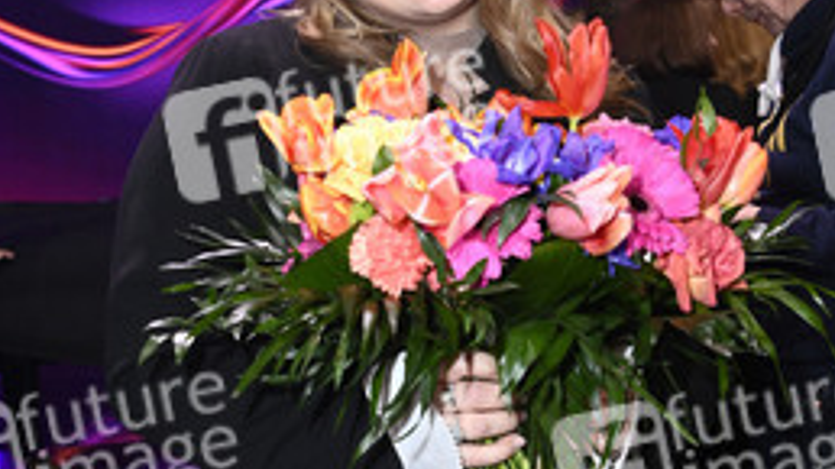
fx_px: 1151
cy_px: 288
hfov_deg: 39.9
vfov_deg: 23.0
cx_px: 424
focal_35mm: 52
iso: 4000
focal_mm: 32
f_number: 6.3
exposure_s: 1/200
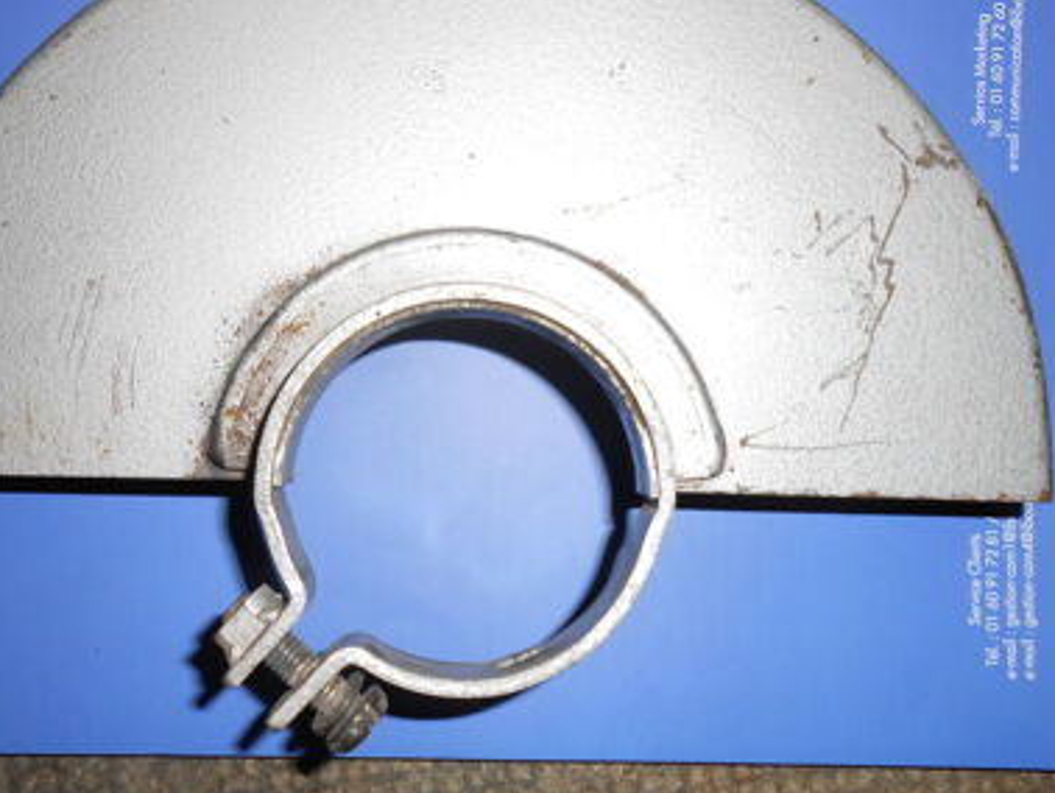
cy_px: 369
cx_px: 483
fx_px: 1006
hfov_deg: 55.3
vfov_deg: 43.0
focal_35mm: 33
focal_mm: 4.6
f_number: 3.5
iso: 80
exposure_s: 1/25
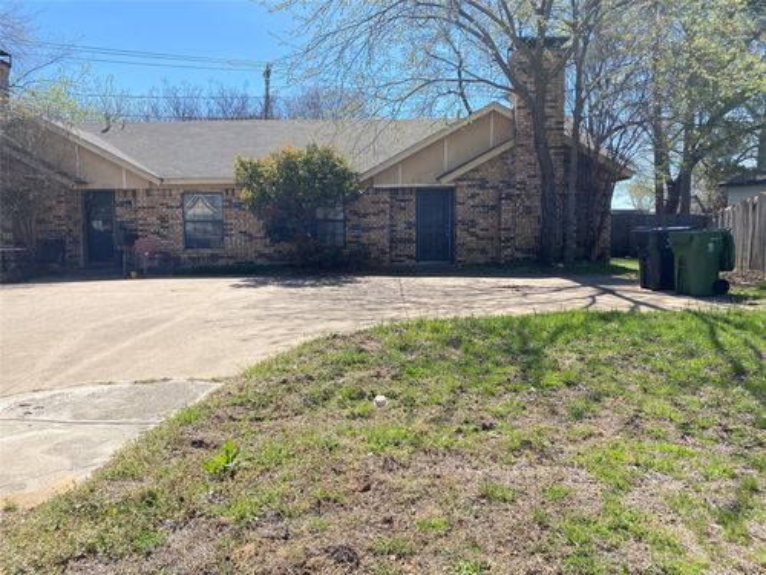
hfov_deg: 67.3
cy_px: 288
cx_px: 383
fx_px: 575
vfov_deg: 53.1
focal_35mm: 26
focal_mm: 4.25
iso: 32
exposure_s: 1/1927
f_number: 1.8
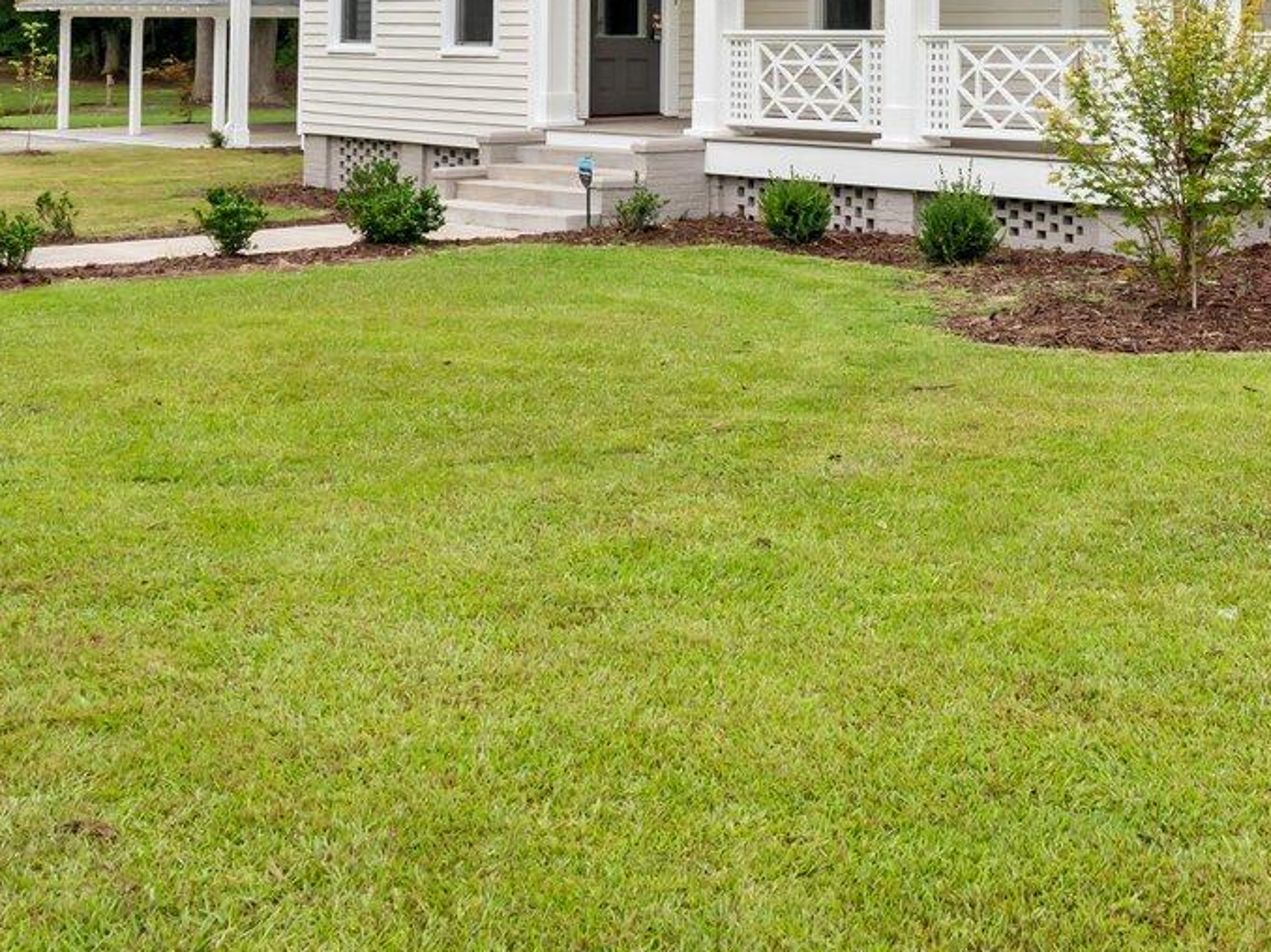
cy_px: -97
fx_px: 2239
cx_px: 1093
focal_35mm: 61
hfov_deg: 30.6
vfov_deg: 22.6
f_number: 9
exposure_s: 1/160
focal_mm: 21
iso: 400
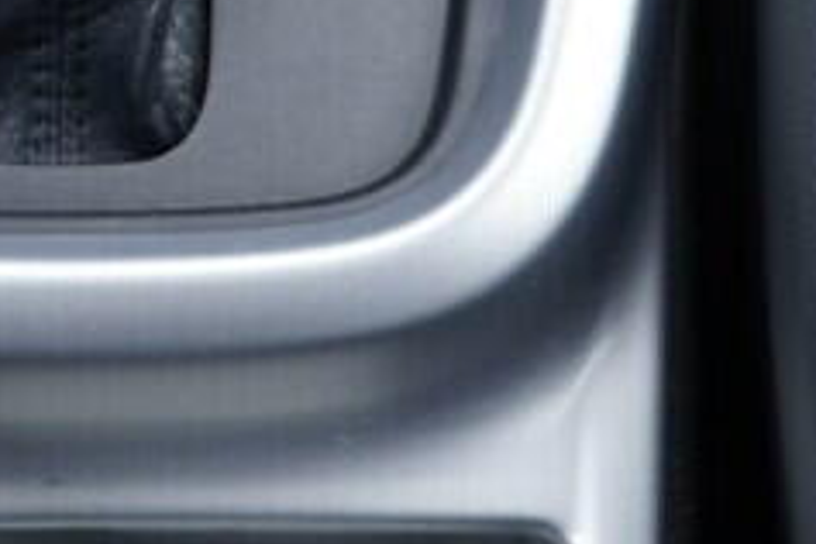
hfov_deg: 9.4
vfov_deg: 6.2
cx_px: 124
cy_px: -275
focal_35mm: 219
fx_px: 4964
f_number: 2.8
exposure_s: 1/40
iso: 200
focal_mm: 24
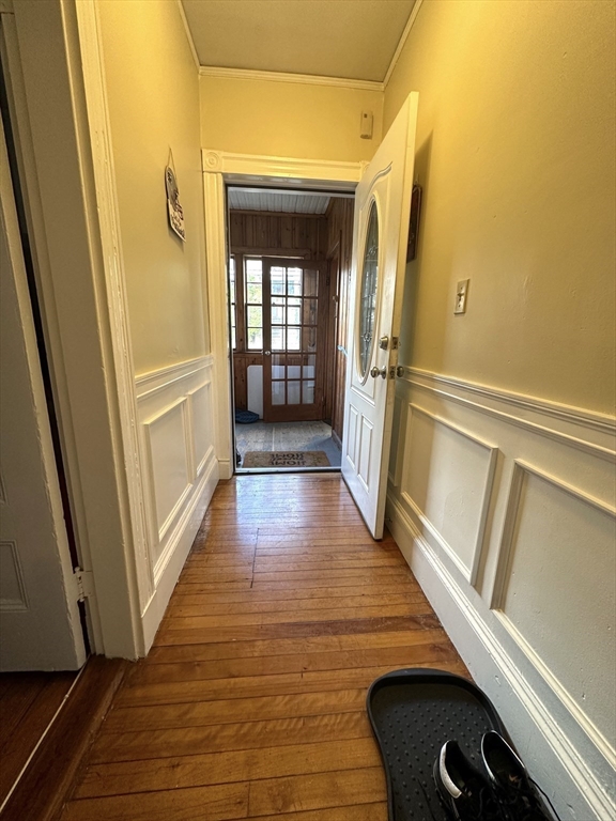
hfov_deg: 85.7
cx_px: 308
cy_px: 410
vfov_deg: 102.1
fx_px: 332
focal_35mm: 14
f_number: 2.2
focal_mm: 2.22
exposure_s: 1/60
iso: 200
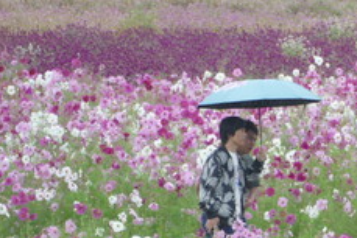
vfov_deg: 1.6
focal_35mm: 863
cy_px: 162
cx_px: 461
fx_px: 8563
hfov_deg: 2.4
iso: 250
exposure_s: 1/125
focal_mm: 120.47
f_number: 4
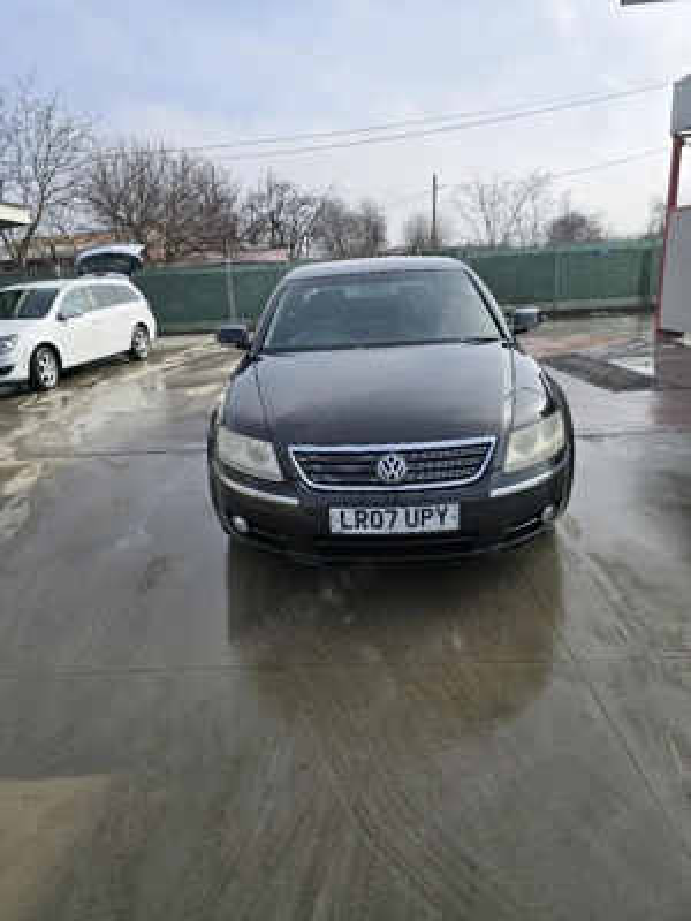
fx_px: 612
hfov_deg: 58.9
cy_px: 460
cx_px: 346
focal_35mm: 23
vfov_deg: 73.9
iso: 12
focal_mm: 6.3
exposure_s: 1/714
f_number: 1.7
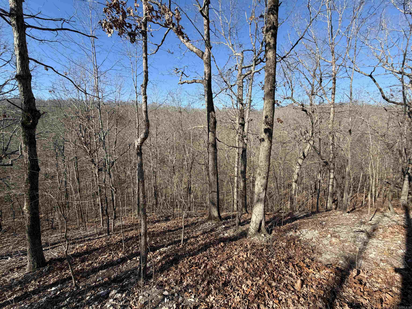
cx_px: 206
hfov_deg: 102.1
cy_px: 154
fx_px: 167
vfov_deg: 85.7
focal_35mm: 14
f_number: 2.2
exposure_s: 1/770
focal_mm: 2.22
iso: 40
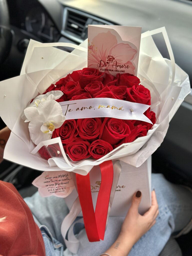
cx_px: 96
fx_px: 355
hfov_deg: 30.3
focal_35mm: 48
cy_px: 128
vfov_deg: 39.7
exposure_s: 1/84
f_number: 1.78
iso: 125
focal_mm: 6.86
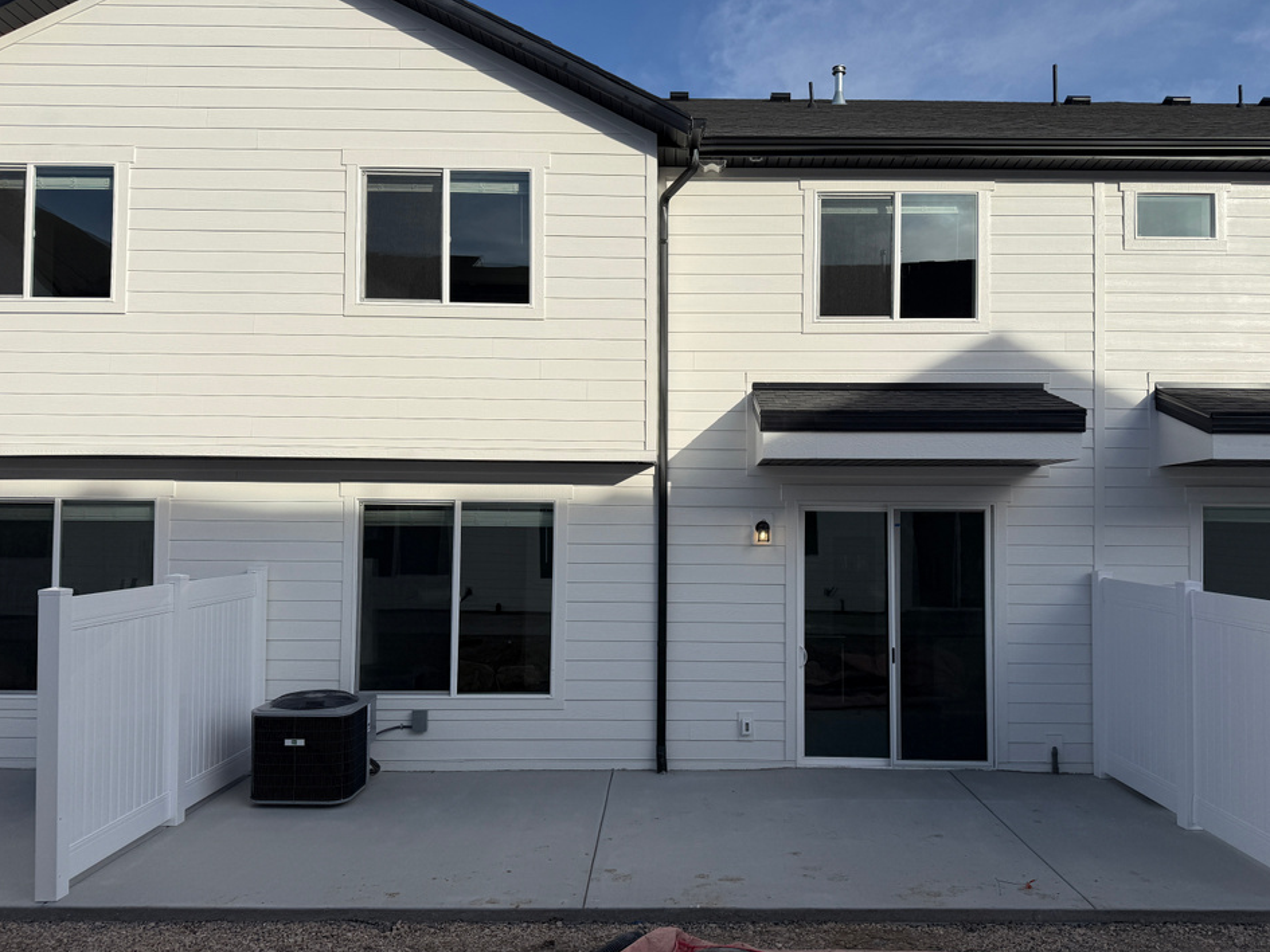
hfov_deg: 67.2
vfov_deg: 53.0
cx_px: 685
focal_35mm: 26
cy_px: 504
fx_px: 954
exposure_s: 1/7353
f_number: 1.78
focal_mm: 6.76
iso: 80
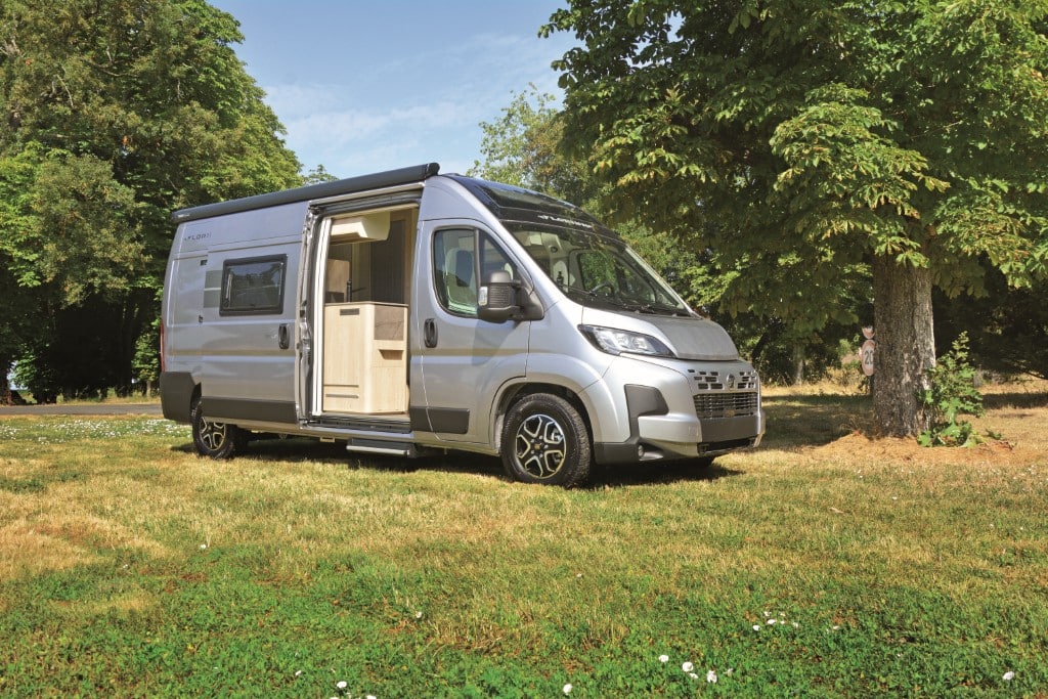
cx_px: 524
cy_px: 350
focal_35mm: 33
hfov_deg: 57.2
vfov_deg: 40.0
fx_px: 961
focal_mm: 22
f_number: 11
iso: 400
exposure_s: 1/500
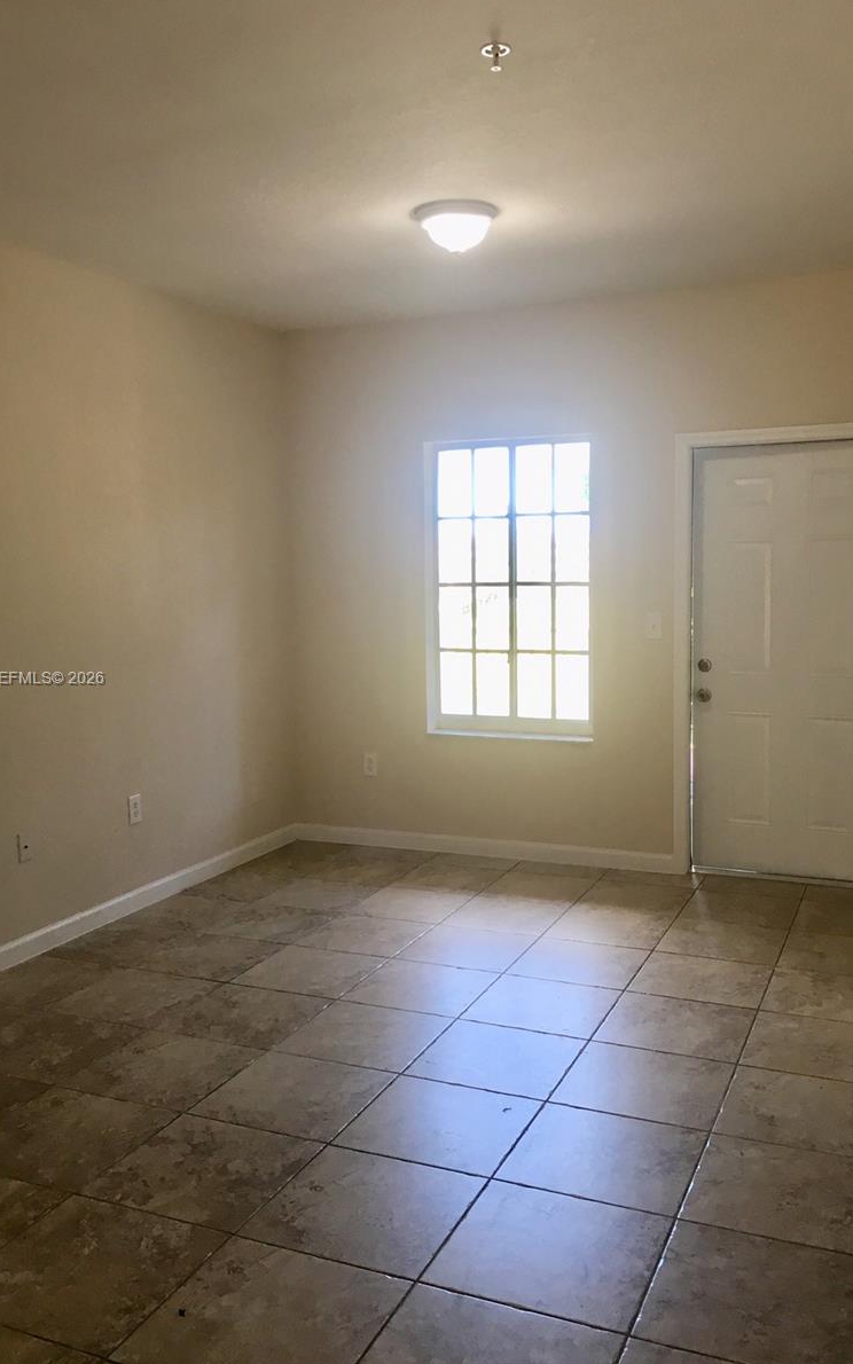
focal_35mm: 31
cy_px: 680
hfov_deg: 40.6
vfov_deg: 61.2
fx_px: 1153
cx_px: 408
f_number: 2.2
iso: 25
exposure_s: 1/40
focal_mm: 4.15
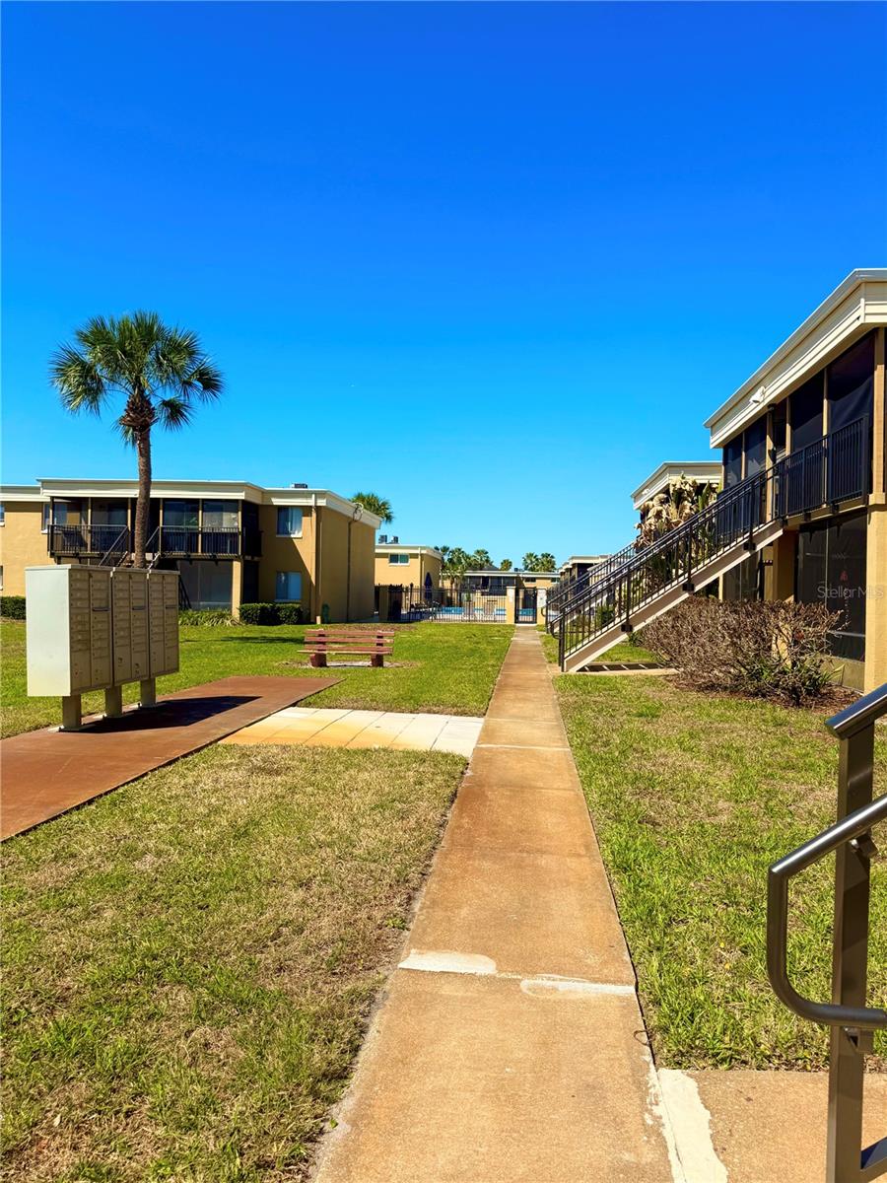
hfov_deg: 56.8
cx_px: 444
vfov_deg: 71.6
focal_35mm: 24
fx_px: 820
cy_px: 592
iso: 80
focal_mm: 6.76
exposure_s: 1/5714
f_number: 1.78
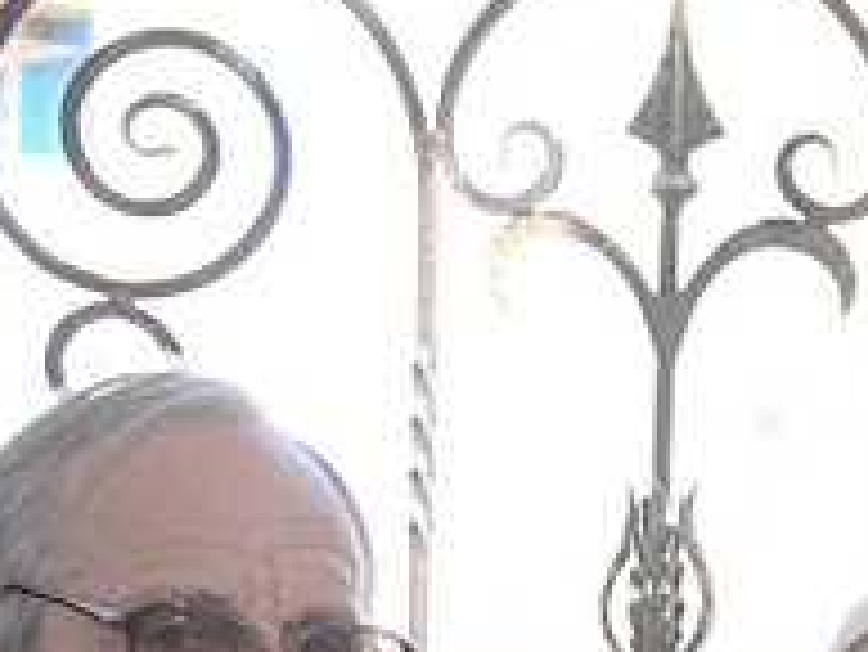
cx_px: 1102
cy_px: 782
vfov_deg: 5.5
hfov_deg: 7.3
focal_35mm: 268
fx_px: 6713
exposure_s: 1/250
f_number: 5.6
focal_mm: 35
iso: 400
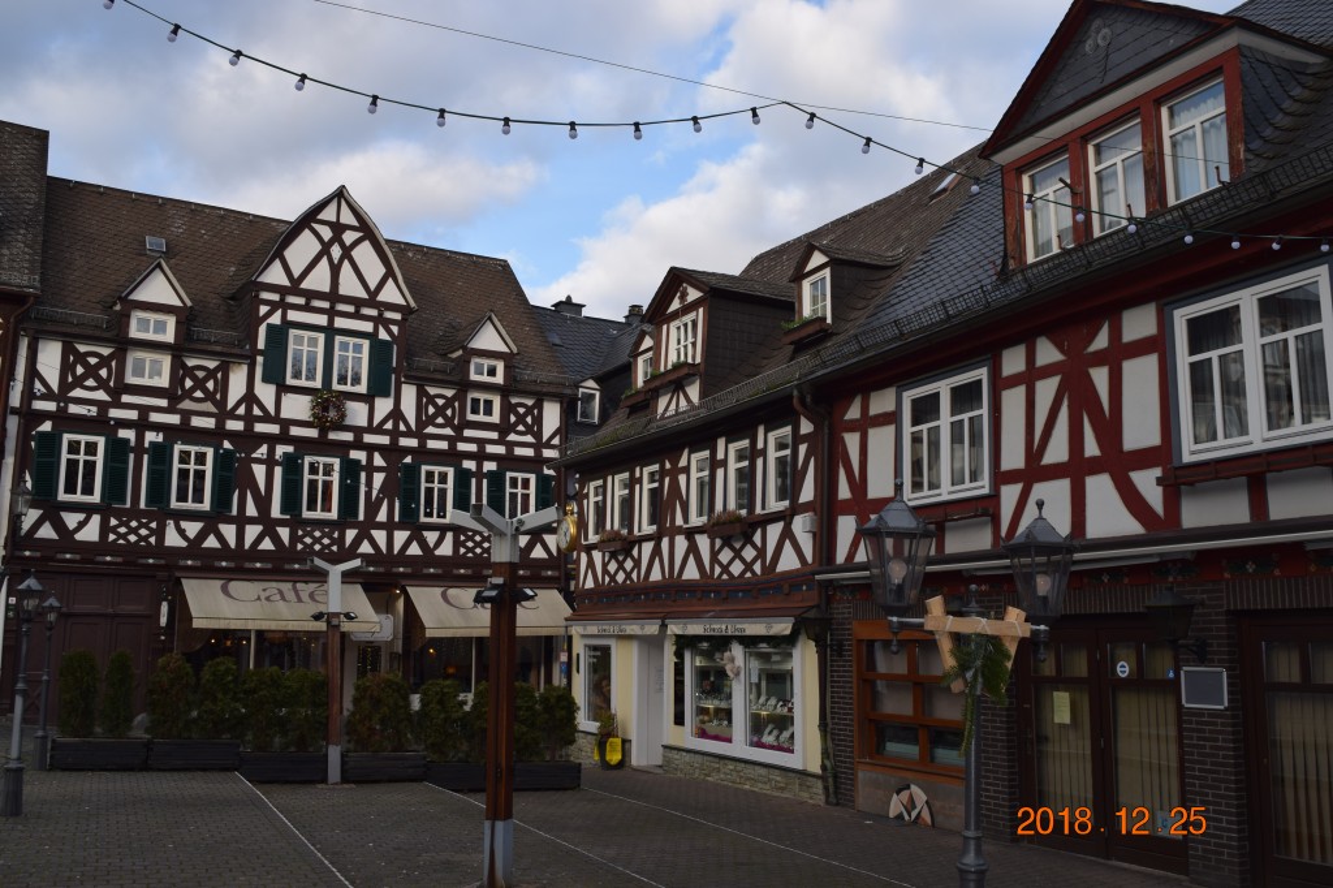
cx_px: 666
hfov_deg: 59.5
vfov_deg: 41.7
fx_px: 1166
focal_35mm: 32
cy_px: 444
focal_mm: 21
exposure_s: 1/160
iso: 100
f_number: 6.3
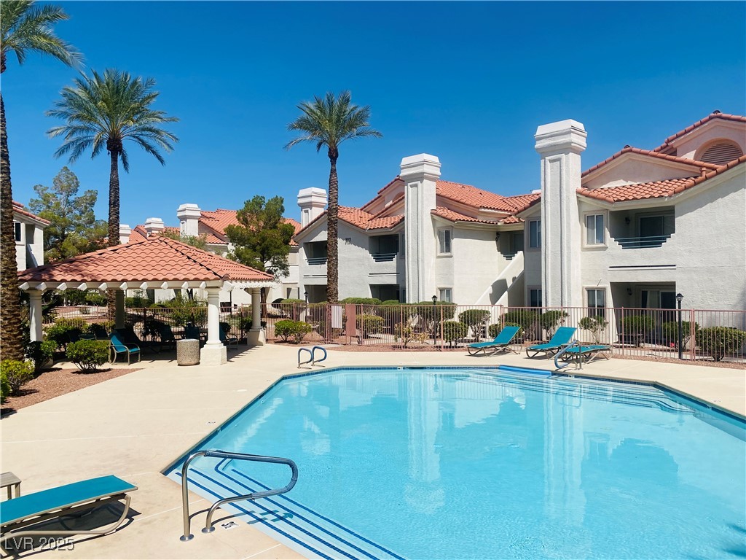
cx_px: 373
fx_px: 560
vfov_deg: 53.1
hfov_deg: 67.3
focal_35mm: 26
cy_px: 280
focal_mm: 4.25
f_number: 1.8
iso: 32
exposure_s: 1/6410
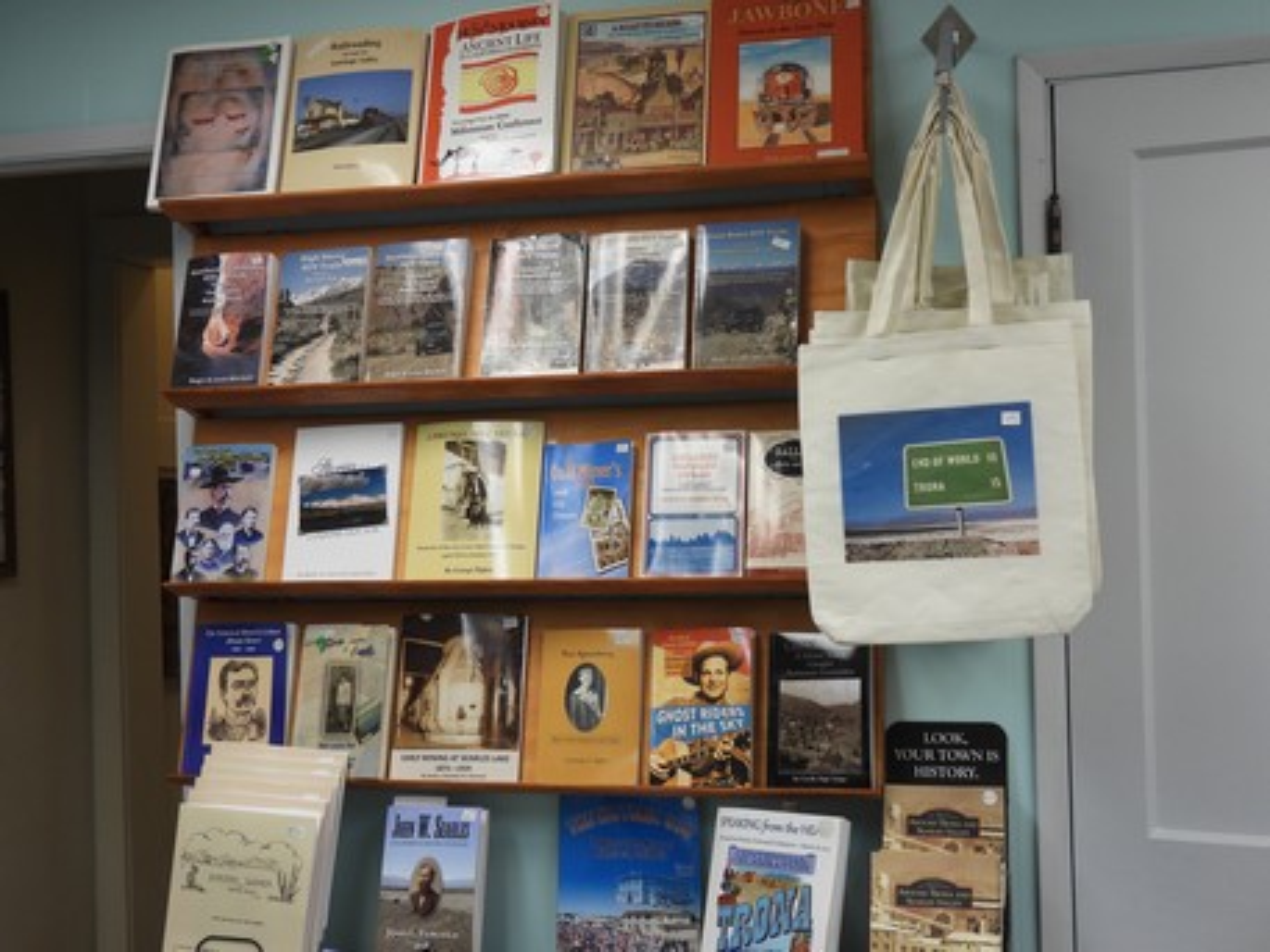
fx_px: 1578
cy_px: 476
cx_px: 635
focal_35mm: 43
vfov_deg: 33.6
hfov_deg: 43.8
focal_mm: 7.7
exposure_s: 1/30
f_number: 3.2
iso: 180
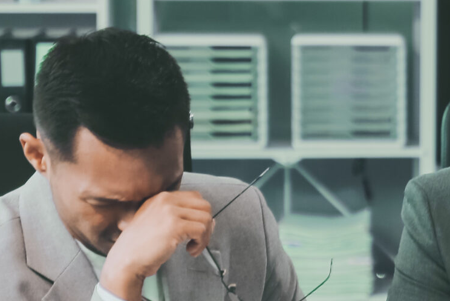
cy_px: 101
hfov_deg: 6.0
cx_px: 530
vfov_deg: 4.0
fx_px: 4302
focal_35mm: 344
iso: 640
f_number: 3.5
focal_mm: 100
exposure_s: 1/160
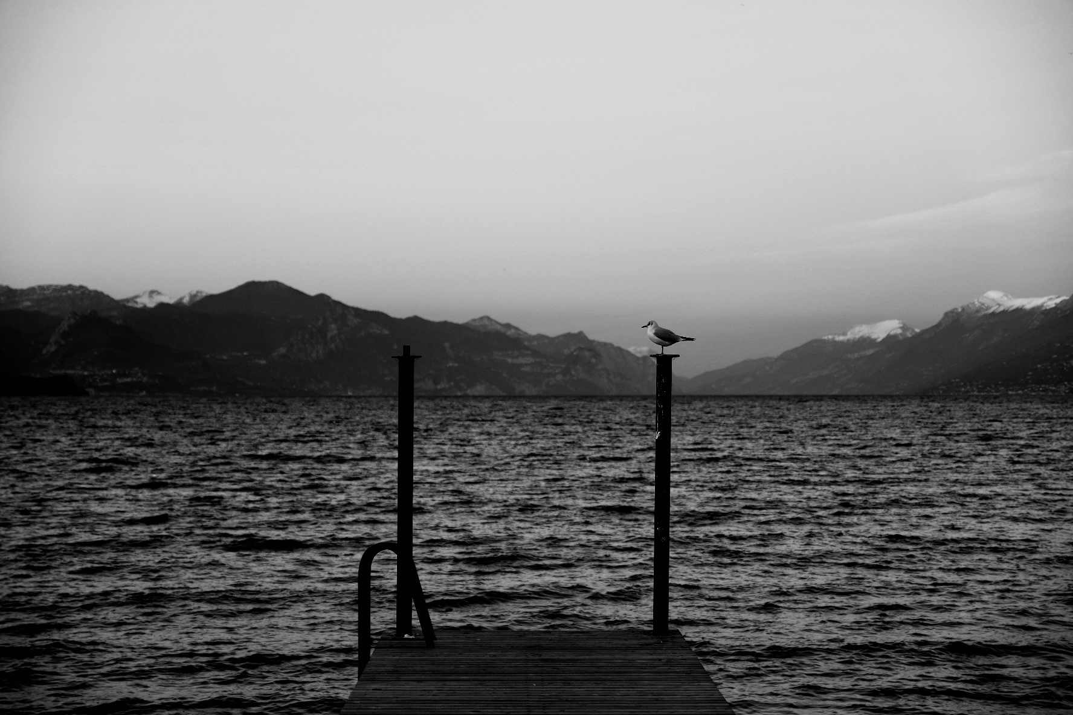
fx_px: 2474
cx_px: 536
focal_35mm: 83
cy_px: 358
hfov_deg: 24.5
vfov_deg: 16.5
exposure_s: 1/125
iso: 200
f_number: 2.8
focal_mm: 55
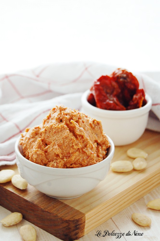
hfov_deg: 16.5
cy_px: 120
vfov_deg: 24.6
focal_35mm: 82
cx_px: 80
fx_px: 551
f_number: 5.6
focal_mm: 55
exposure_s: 1/60
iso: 450
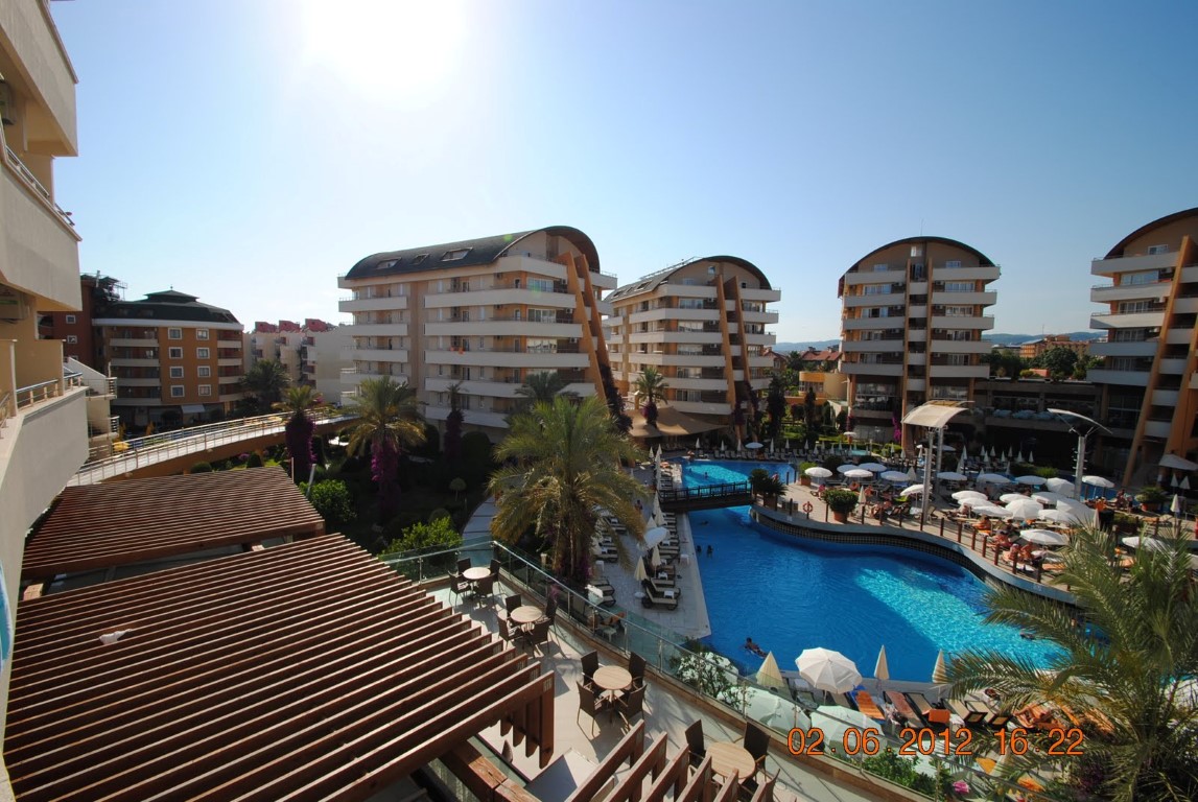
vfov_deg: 77.5
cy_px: 401
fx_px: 500
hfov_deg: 100.3
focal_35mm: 15
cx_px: 599
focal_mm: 10
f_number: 10
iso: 100
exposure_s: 1/200
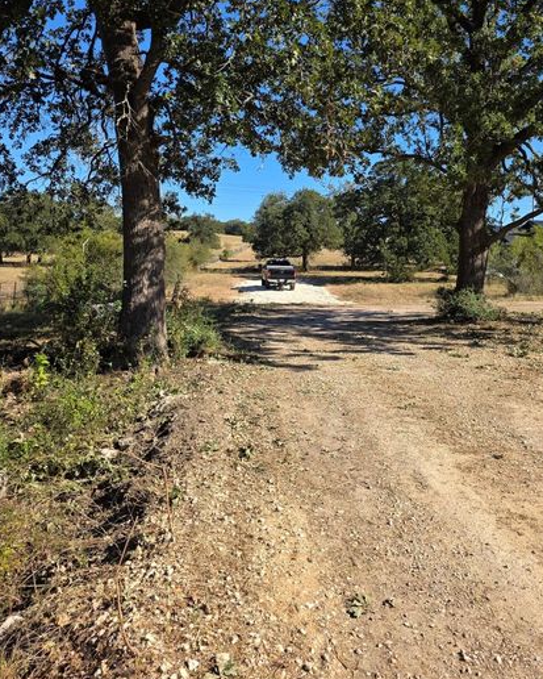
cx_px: 316
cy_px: 245
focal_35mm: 29
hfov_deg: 49.8
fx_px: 582
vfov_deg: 59.5
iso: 80
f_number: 1.7
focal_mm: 6.3
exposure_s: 1/4237
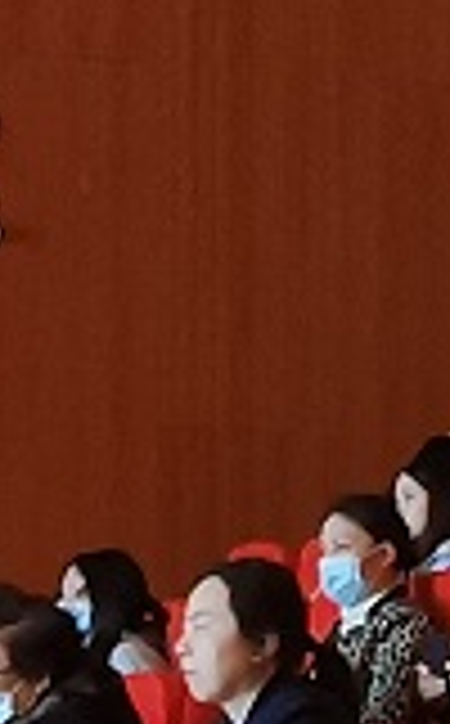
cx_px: 1084
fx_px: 4395
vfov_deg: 9.4
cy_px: 636
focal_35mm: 223
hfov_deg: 5.6
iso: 1250
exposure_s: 1/20
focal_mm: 5.58
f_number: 1.8
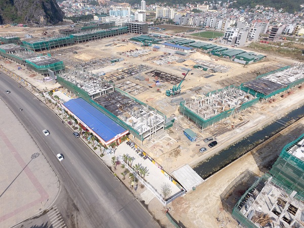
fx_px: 176
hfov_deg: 81.7
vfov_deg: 66.0
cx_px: 152
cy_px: 114
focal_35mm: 20
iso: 100
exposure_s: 1/929
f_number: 2.8
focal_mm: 3.61
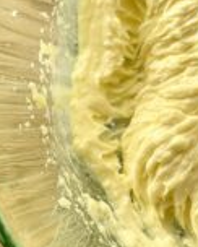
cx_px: 239
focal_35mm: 154
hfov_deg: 9.9
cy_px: 62
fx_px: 1126
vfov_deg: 12.5
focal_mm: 6.86
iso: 80
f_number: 1.78
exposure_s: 1/1517
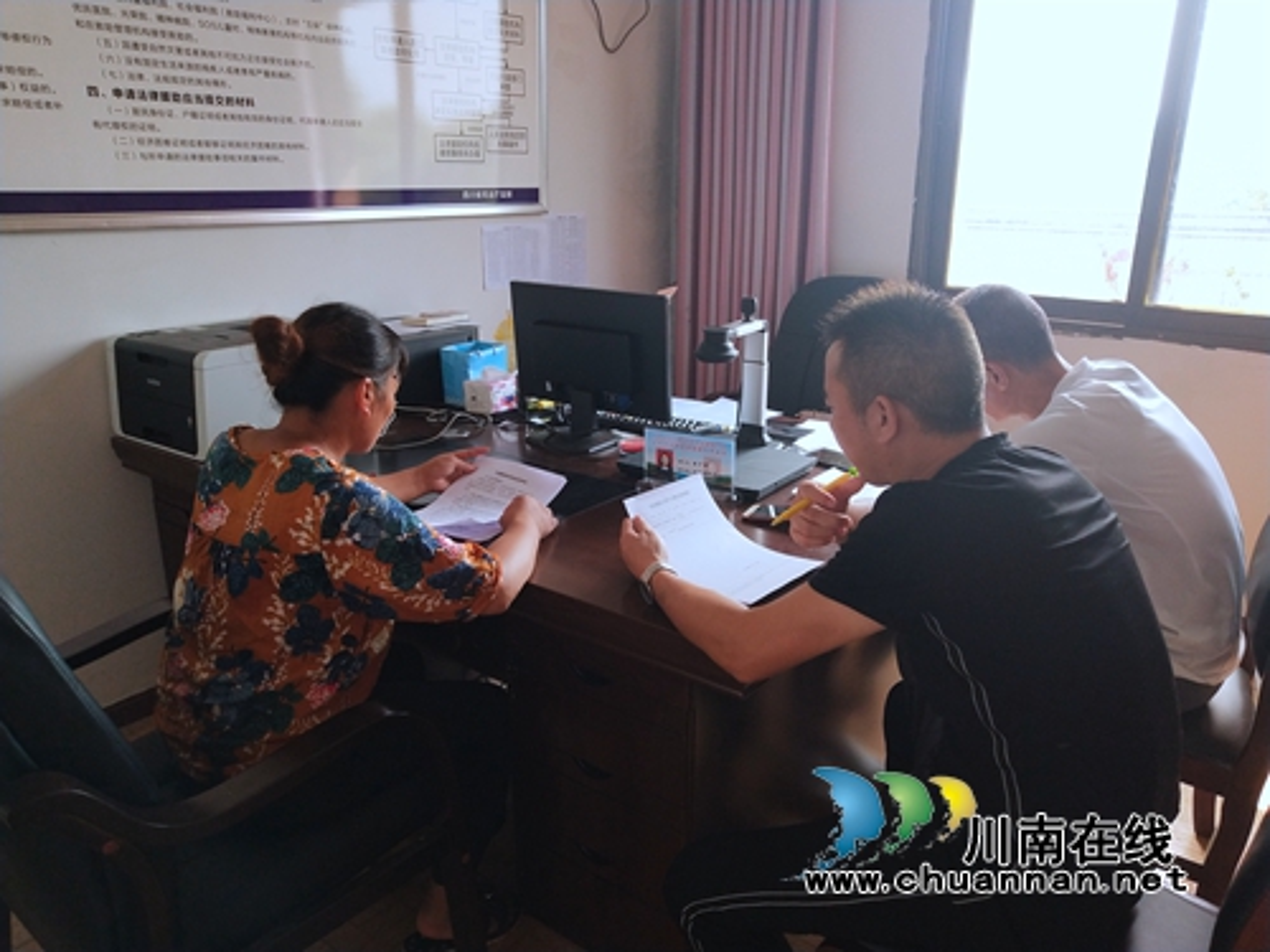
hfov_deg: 60.0
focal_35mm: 30
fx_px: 1101
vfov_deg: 46.8
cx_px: 635
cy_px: 476
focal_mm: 3.95
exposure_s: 1/100
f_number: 1.8
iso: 224
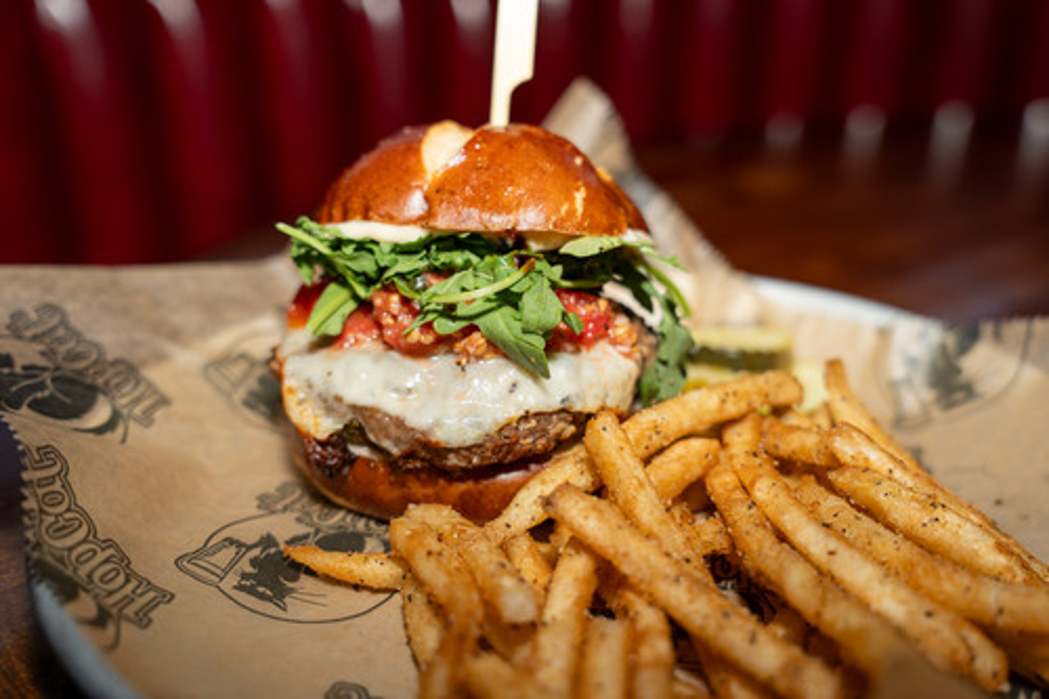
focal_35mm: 36
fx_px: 1049
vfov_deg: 36.8
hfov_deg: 53.1
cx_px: 524
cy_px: 350
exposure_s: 1/125
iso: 100
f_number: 3.5
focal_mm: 36
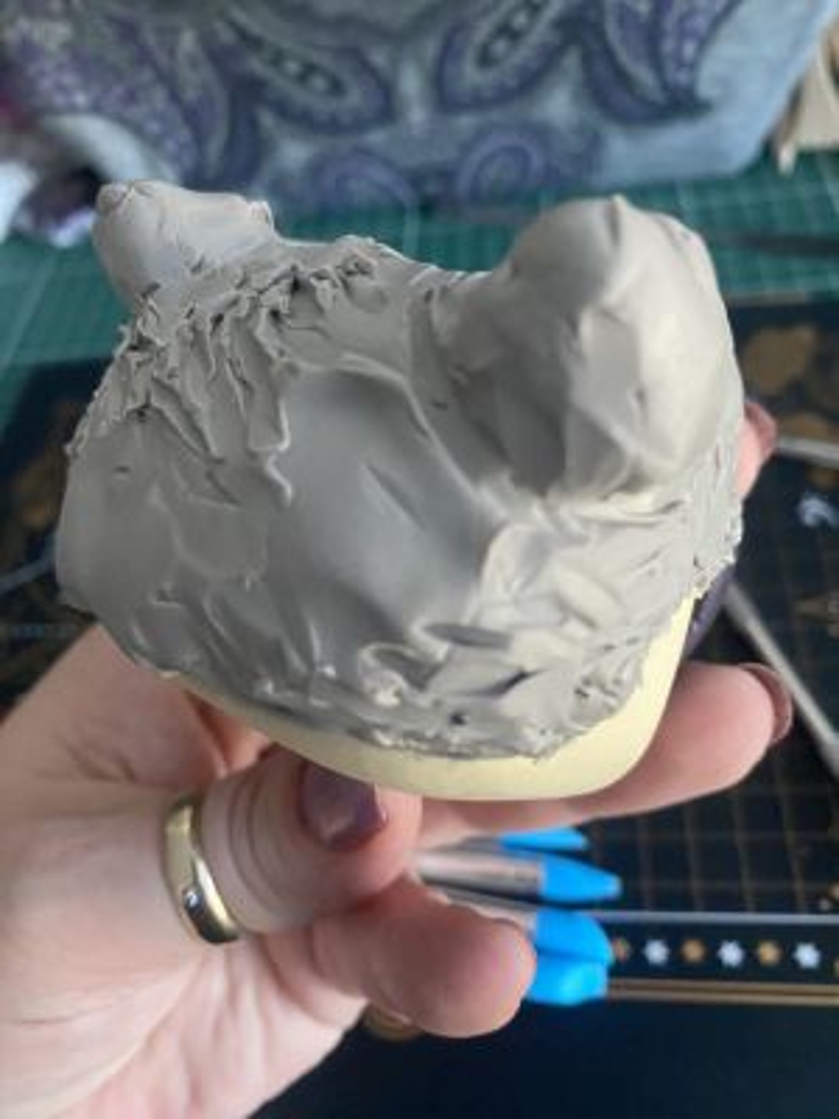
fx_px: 808
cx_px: 420
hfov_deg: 54.9
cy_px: 560
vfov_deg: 69.4
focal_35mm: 25
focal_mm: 4.25
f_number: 1.8
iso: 640
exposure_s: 1/38
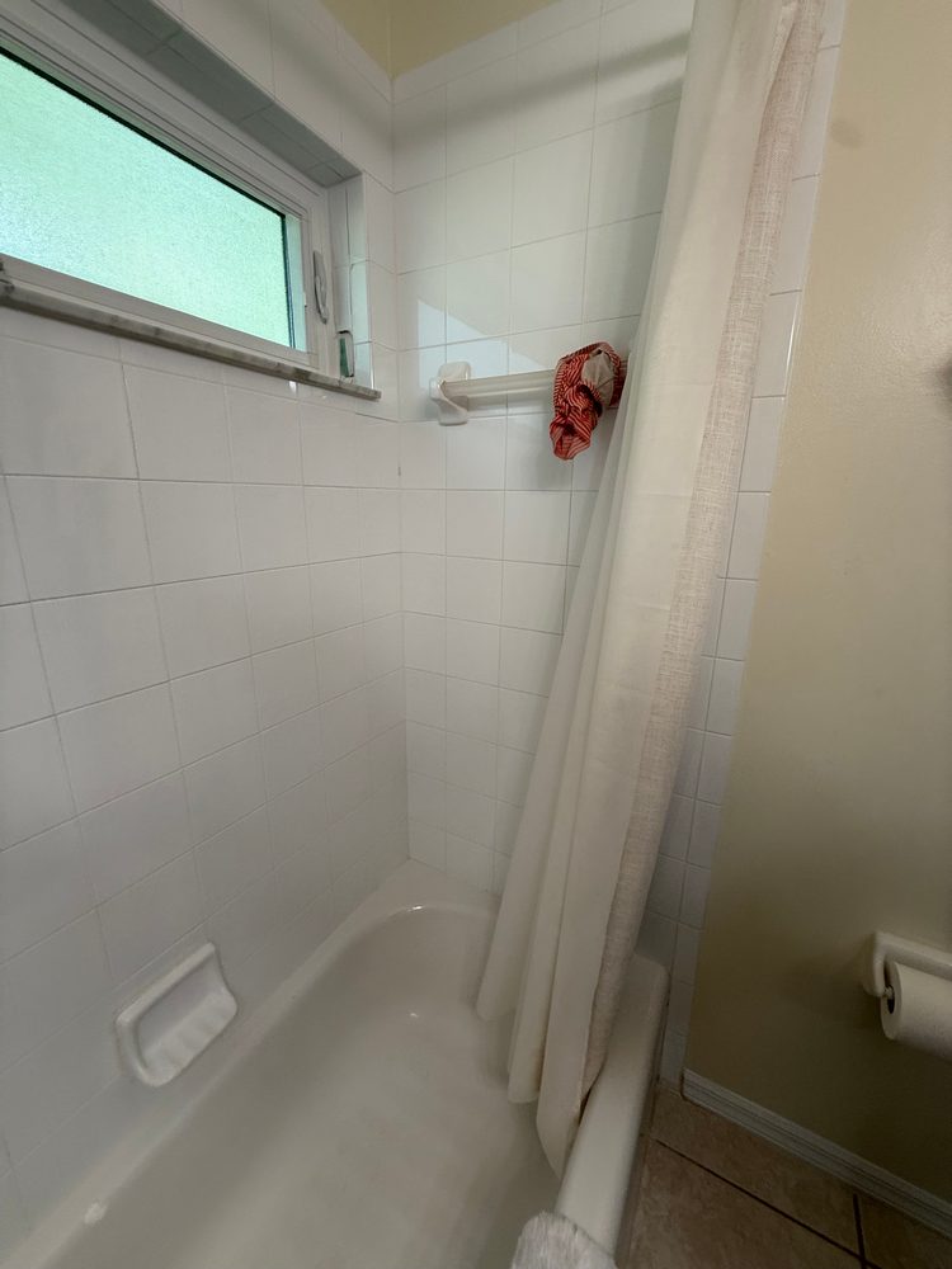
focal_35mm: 14
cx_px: 476
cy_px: 634
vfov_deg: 102.1
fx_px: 513
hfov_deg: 85.7
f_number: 2.2
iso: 64
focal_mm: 2.22
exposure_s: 1/120
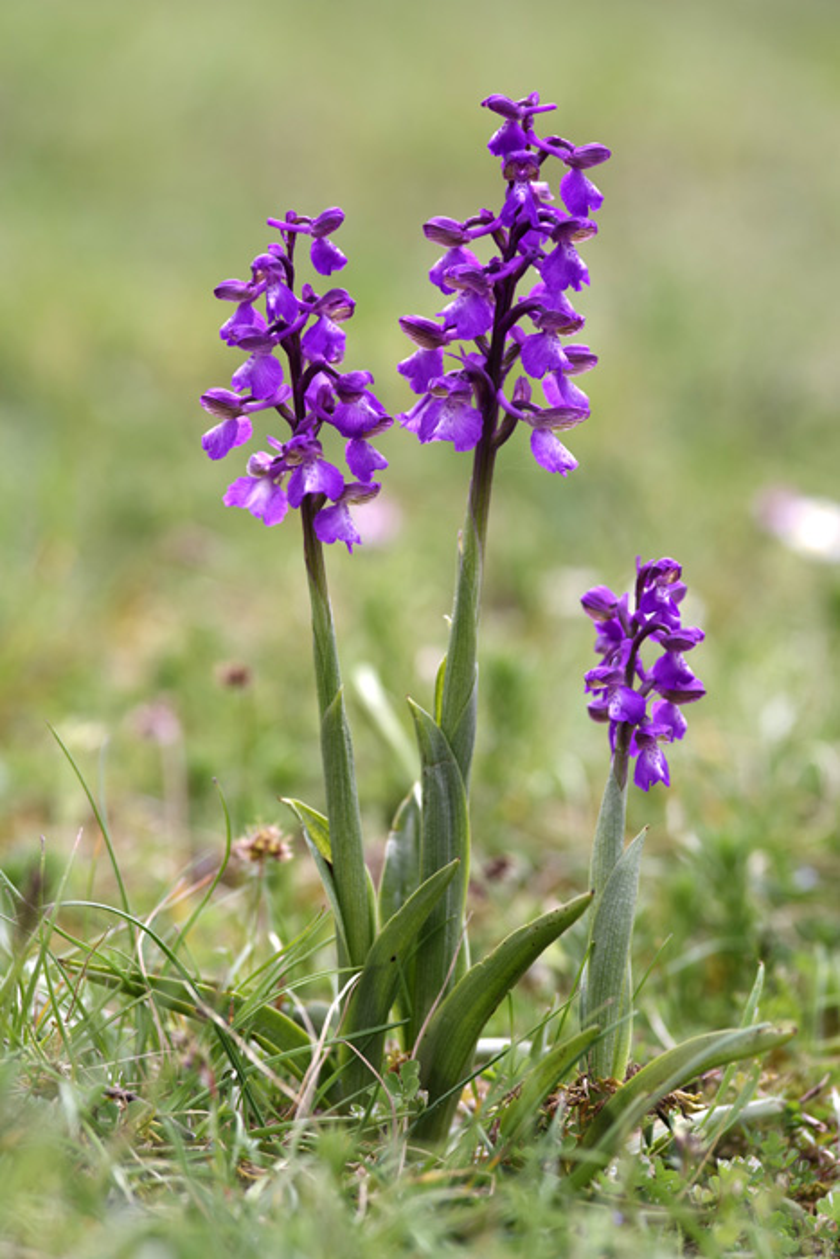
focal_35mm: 105
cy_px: 630
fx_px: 3673
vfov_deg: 19.5
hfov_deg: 13.0
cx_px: 420
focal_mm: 105
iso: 200
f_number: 4
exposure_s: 1/250
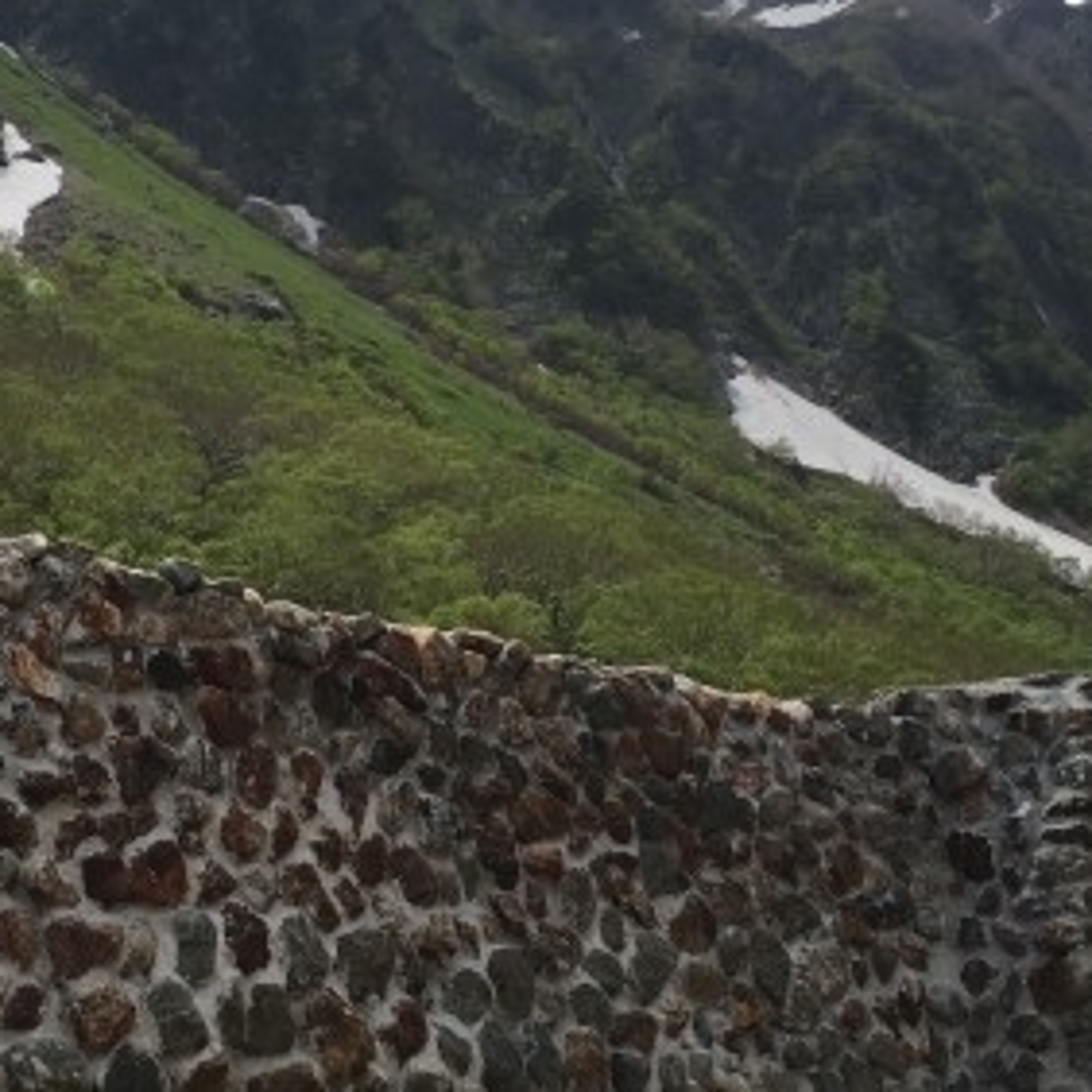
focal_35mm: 59
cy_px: 501
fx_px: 2106
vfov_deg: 29.1
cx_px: 426
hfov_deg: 29.0
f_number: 2.2
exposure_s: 1/1789
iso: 25
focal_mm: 4.15
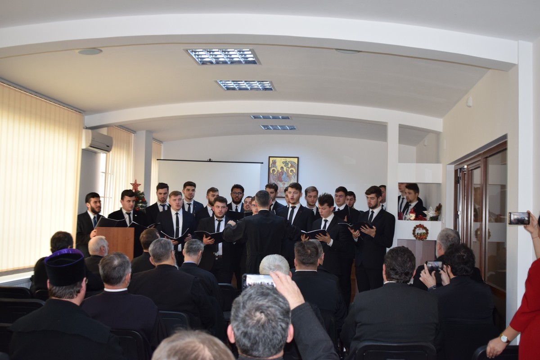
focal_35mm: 45
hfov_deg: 43.6
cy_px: 180
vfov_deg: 29.9
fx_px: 675
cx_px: 270
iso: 800
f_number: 5
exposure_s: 1/100
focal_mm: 30
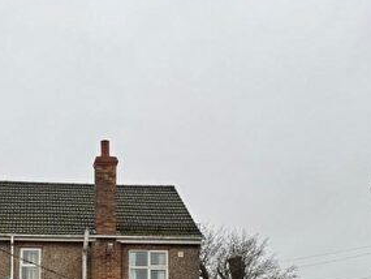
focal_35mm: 59
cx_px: 104
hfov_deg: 32.2
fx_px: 633
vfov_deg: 23.7
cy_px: 285
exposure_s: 1/582
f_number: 1.78
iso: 80
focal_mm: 6.76
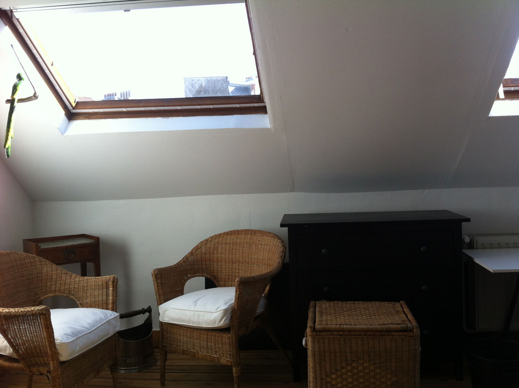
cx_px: 260
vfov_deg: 40.6
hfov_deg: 52.7
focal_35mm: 35
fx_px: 524
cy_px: 194
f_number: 2.8
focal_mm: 3.85
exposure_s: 1/184
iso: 80
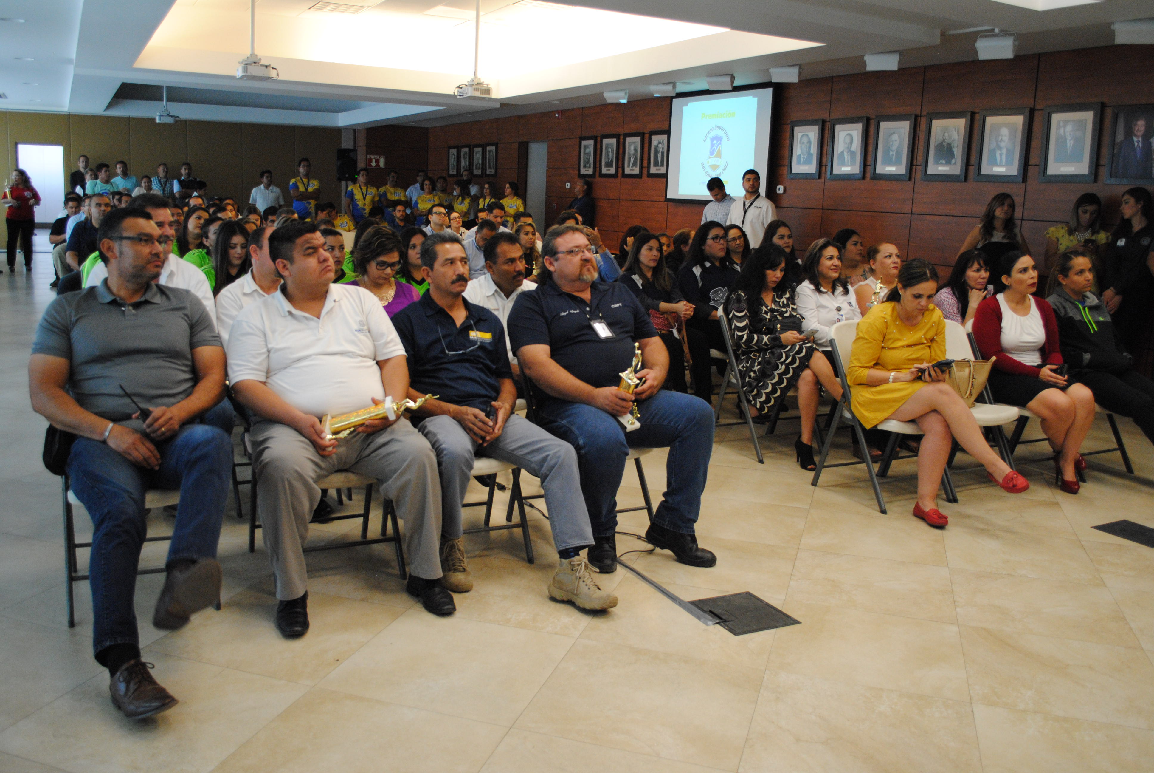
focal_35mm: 30
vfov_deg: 43.7
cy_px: 386
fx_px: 963
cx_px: 577
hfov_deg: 61.9
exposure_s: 1/100
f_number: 3.8
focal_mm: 20
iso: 800
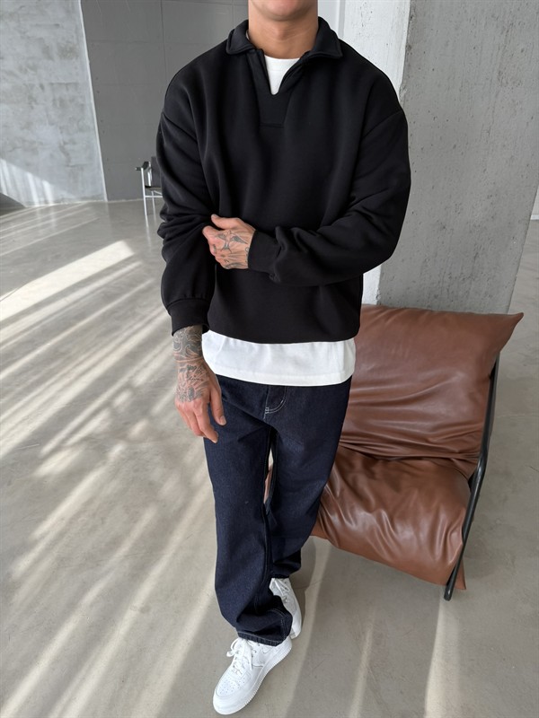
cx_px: 270
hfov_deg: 56.8
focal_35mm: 24
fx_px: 498
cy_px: 359
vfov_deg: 71.6
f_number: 1.78
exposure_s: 1/169
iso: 80
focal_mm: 6.76
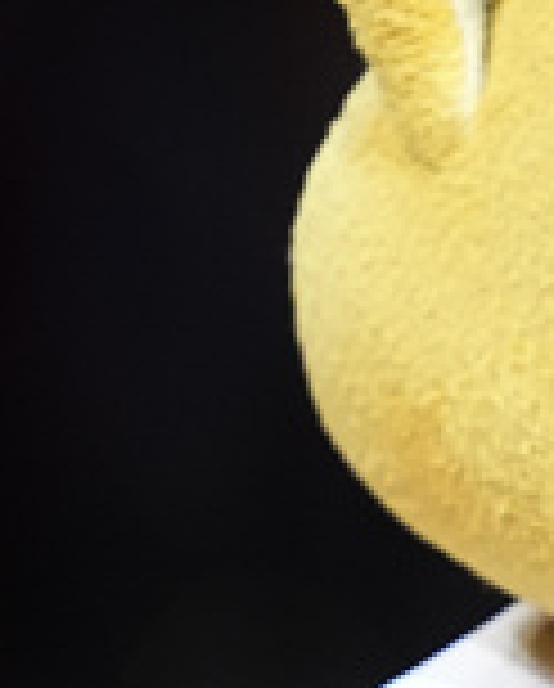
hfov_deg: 0.6
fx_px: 51250
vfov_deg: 0.8
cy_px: 852
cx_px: 1257
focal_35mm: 2508
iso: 5000
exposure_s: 1/2000
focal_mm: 400
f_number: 3.2
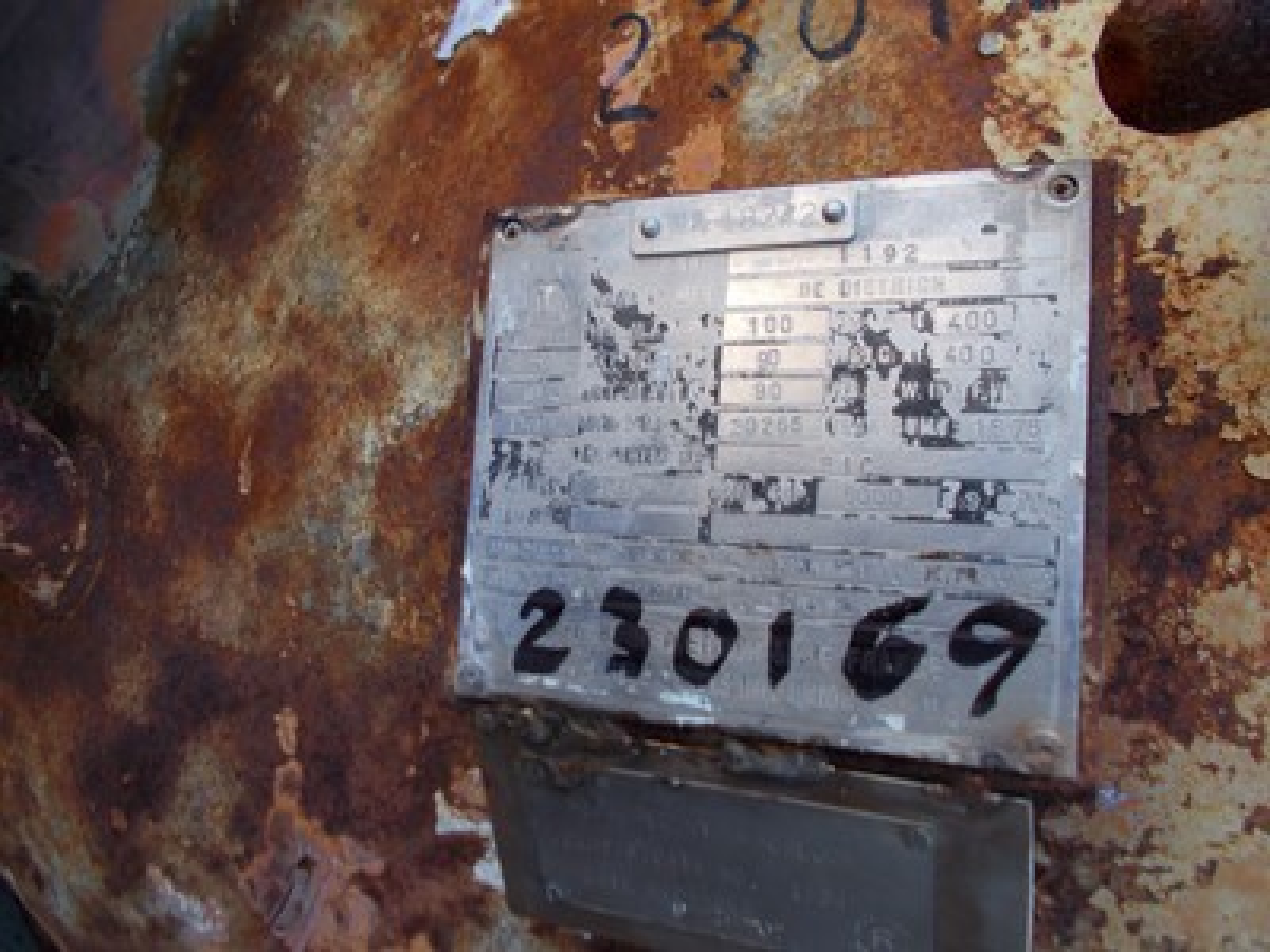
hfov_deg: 67.3
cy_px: 476
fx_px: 954
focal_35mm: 26
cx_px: 635
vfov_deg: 53.1
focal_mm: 4.6
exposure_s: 1/100
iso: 80
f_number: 3.2
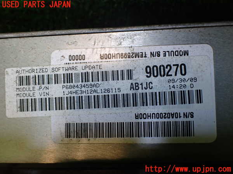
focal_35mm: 30
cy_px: 87
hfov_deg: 60.0
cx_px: 116
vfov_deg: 46.8
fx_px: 202
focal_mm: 5.4
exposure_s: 1/125
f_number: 2.3
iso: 320
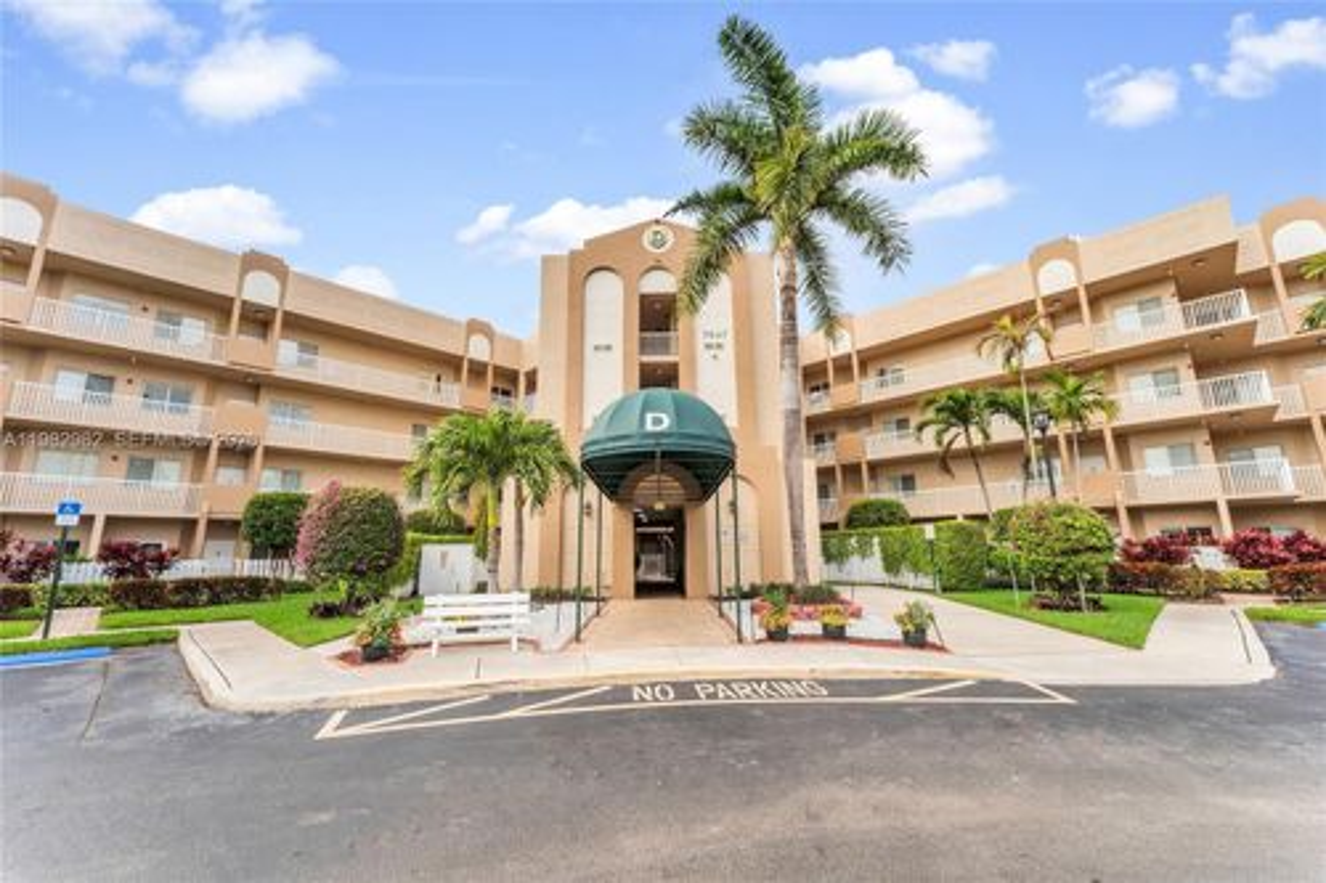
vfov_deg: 81.2
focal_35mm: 14
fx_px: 515
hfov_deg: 104.3
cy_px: 442
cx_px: 663
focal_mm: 14
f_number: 16
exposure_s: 1/200
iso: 640
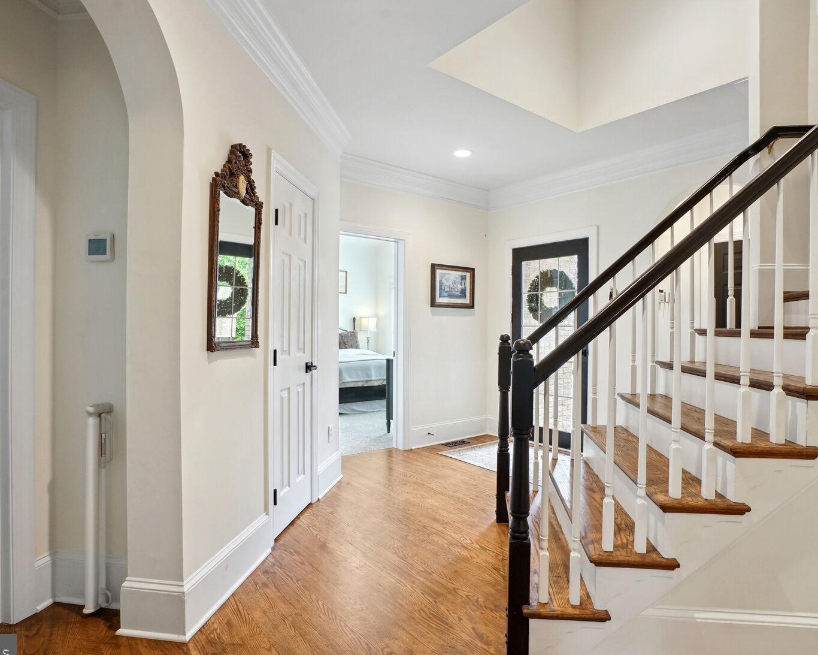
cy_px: 325
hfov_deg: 83.3
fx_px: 460
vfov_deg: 70.9
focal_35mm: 19
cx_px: 422
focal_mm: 16
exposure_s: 1/40
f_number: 8
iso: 800
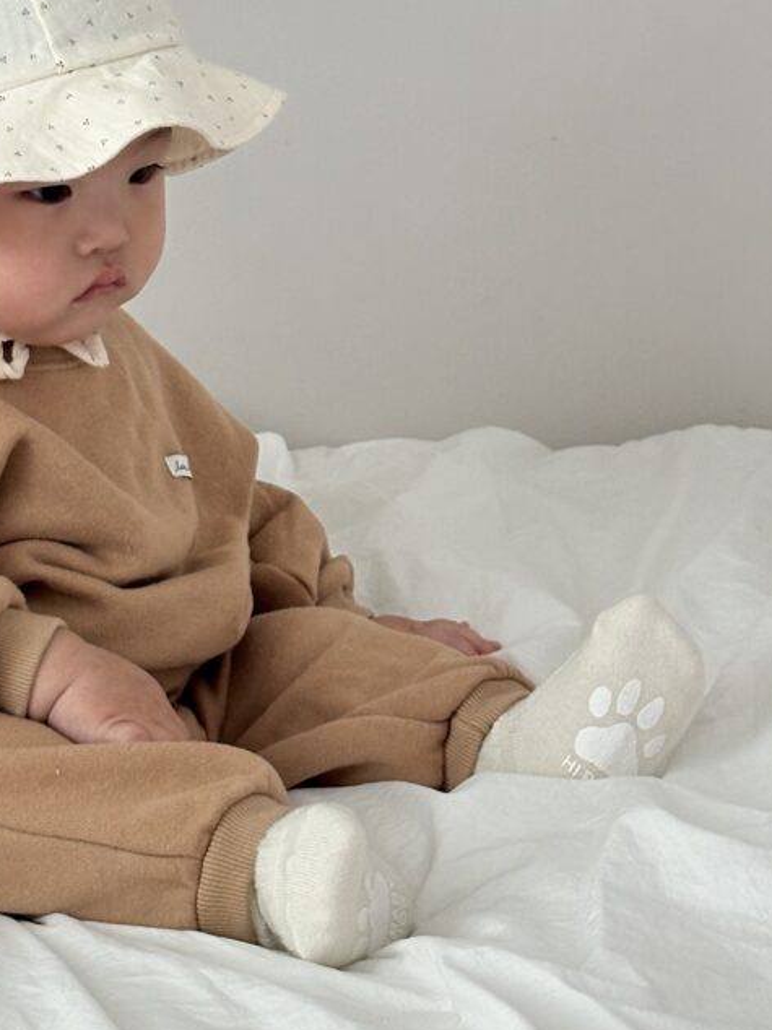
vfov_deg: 19.4
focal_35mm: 101
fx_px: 3005
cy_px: 303
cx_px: 359
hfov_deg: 14.6
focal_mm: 6.86
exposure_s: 1/60
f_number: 1.78
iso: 160
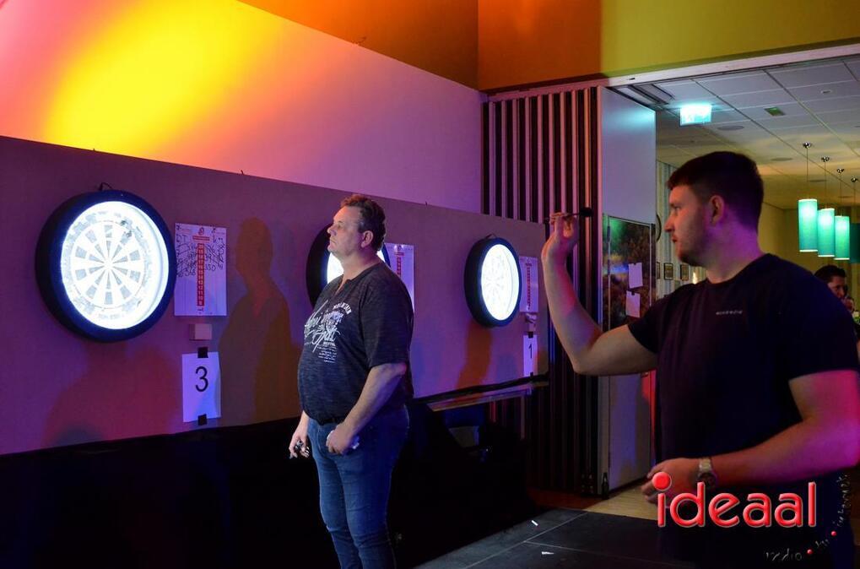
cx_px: 430
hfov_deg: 53.2
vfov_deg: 36.7
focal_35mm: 36
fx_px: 858
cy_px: 284
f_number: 3.3
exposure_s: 1/45
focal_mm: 24
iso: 3200
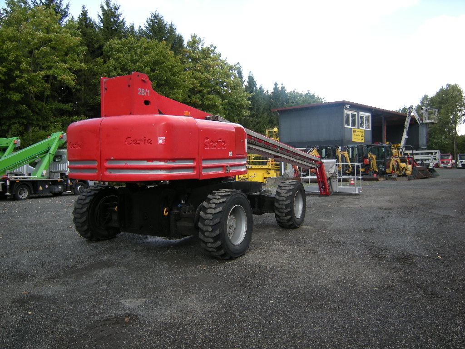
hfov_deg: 63.4
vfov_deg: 49.7
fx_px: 376
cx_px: 232
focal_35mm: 28
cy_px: 174
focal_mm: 4.7
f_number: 2.8
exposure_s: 1/173
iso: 64
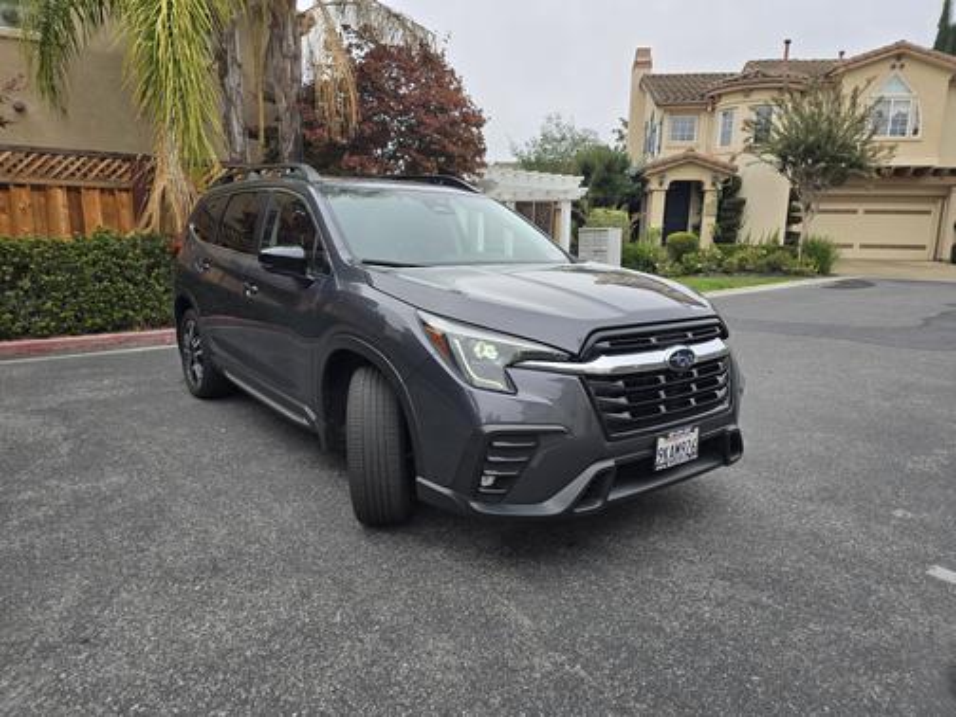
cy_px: 358
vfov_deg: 58.9
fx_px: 635
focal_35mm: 23
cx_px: 478
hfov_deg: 73.9
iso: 20
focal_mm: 6.3
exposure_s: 1/258
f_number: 1.7
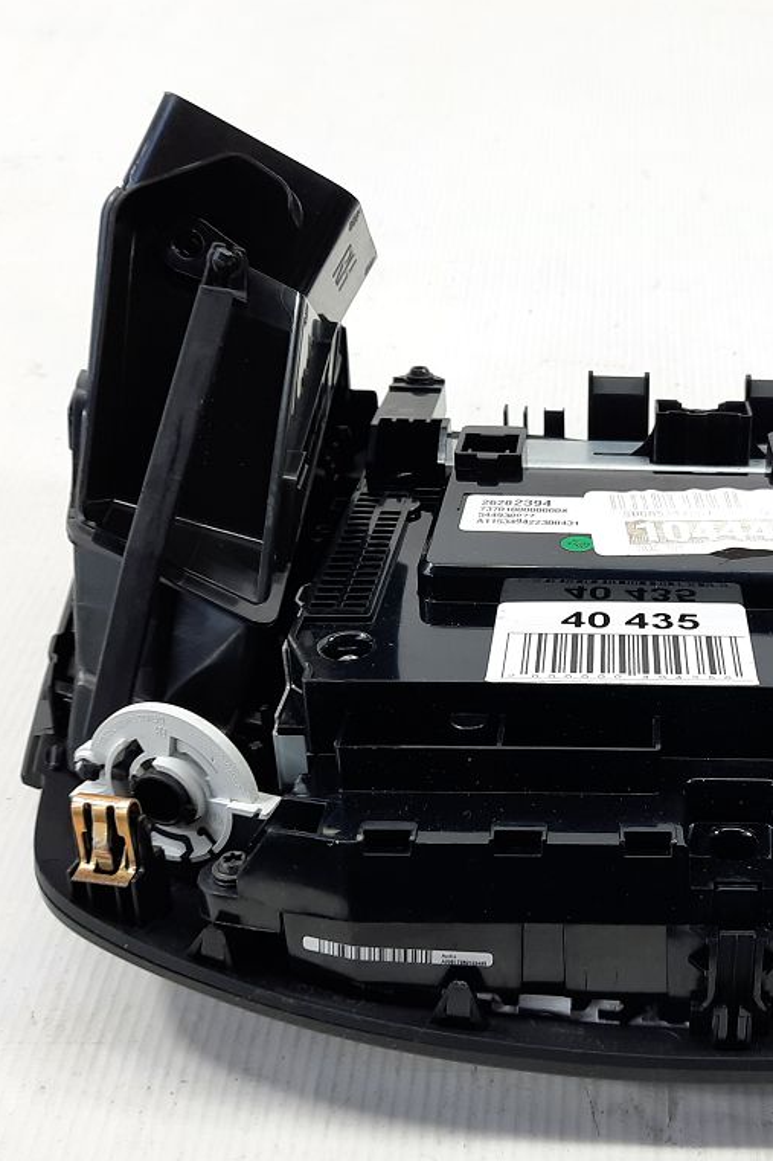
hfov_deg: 31.4
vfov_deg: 47.4
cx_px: 665
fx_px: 1321
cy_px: 606
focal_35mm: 41
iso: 50
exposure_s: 1/50
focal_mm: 4.6
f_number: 2
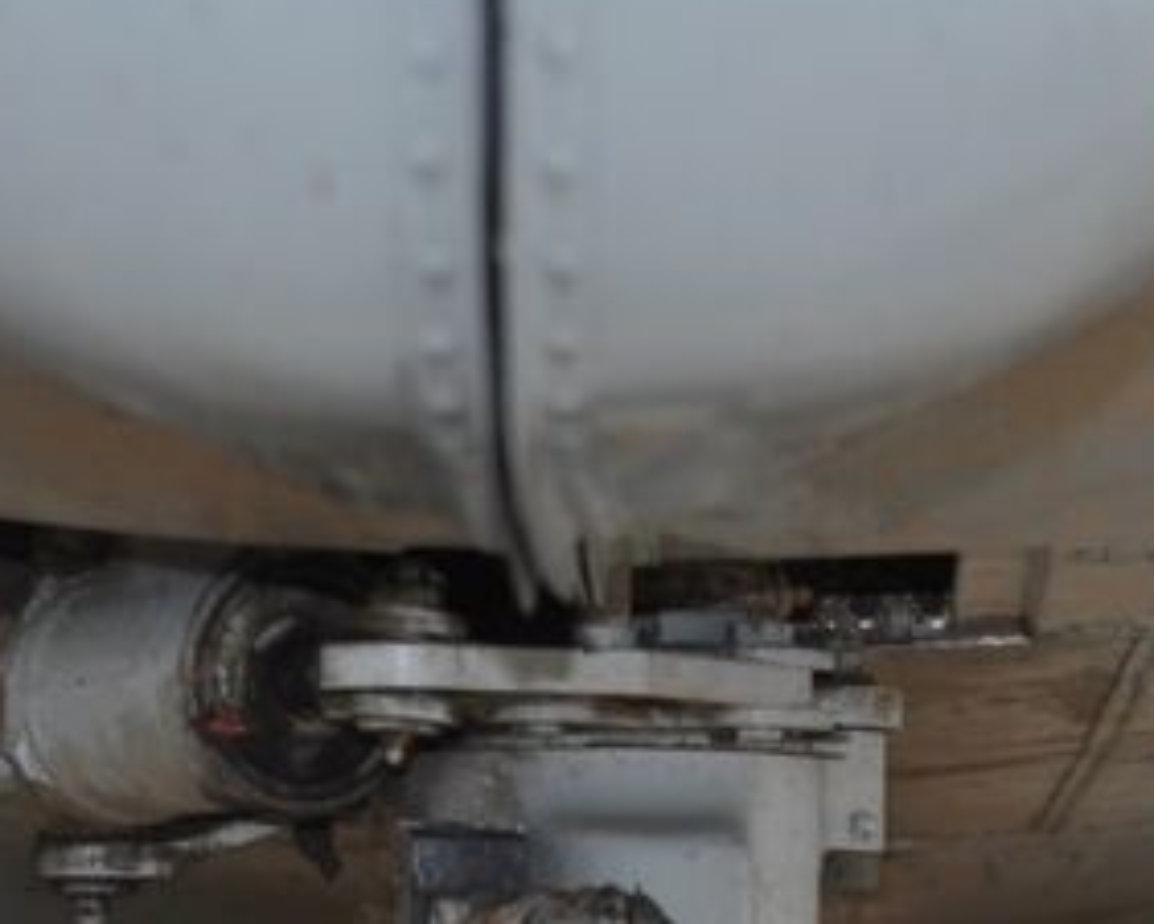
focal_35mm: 256
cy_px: 1491
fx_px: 8746
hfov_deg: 7.5
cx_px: 550
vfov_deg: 6.0
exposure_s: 1/160
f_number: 4
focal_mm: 40
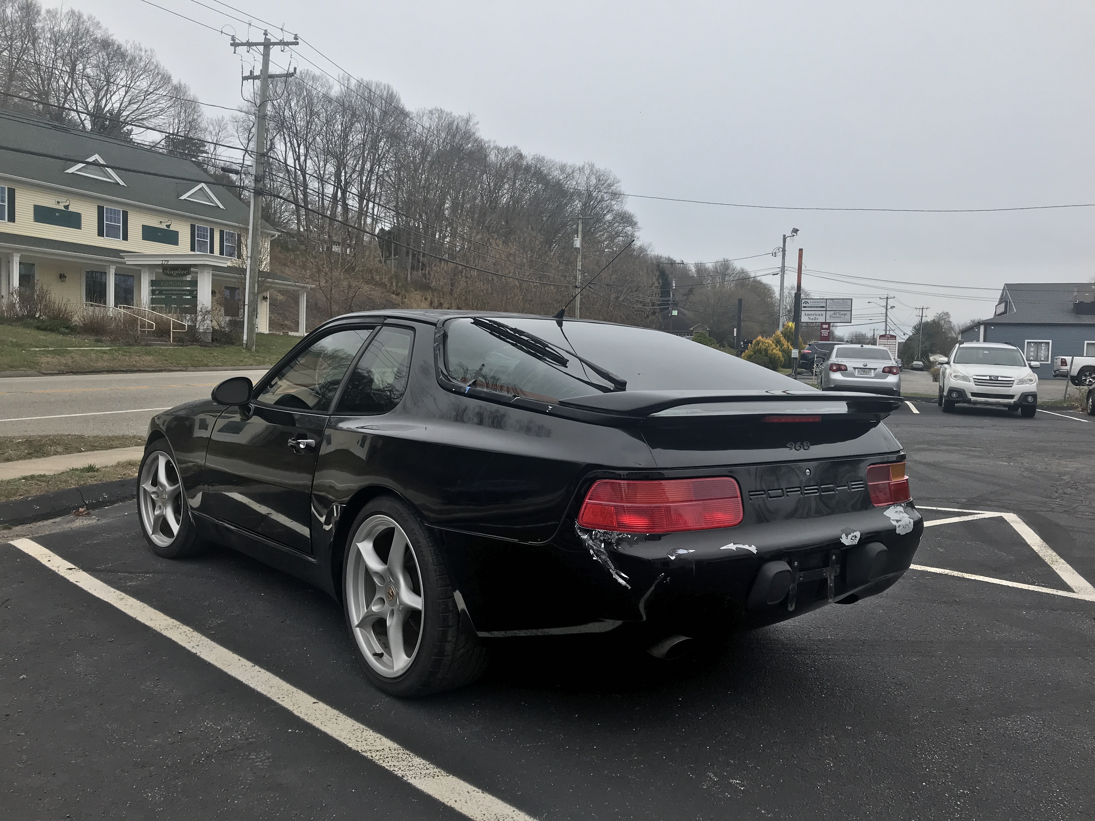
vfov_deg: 49.7
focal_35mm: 28
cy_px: 410
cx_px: 548
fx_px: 886
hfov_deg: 63.4
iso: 20
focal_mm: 3.99
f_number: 1.8
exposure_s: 1/1168
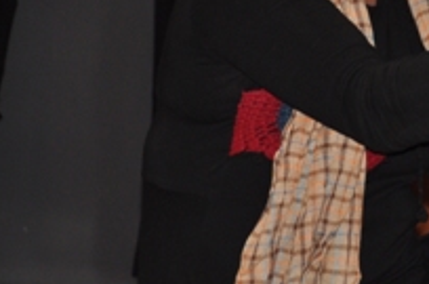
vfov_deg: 4.8
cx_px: 500
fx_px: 3365
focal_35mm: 283
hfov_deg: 7.2
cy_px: 35
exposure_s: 1/60
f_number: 5.3
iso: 500
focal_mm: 70
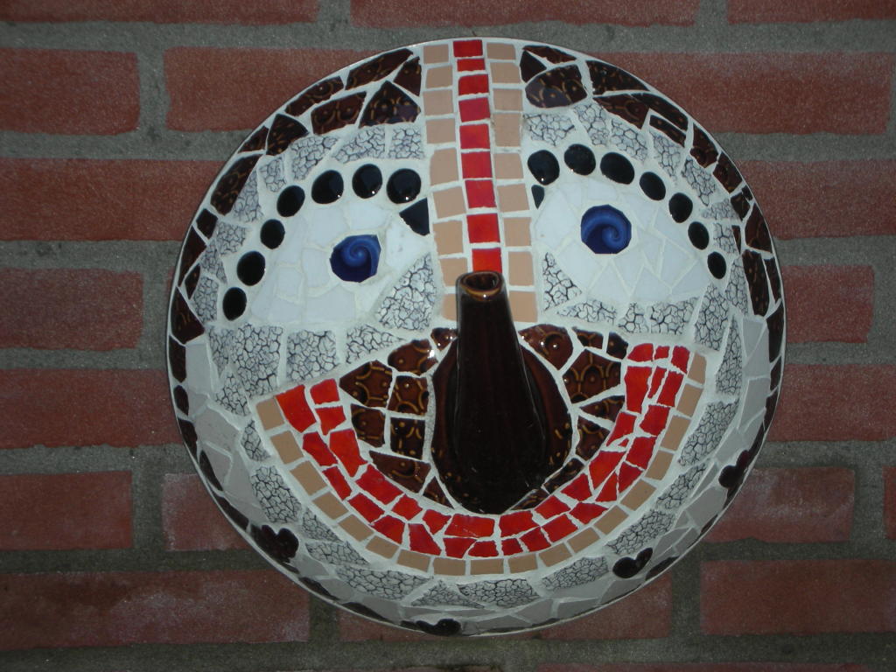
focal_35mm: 86
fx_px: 2226
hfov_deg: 22.8
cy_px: 336
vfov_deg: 17.2
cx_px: 448
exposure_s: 1/120
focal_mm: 14.3
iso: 65
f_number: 4.8
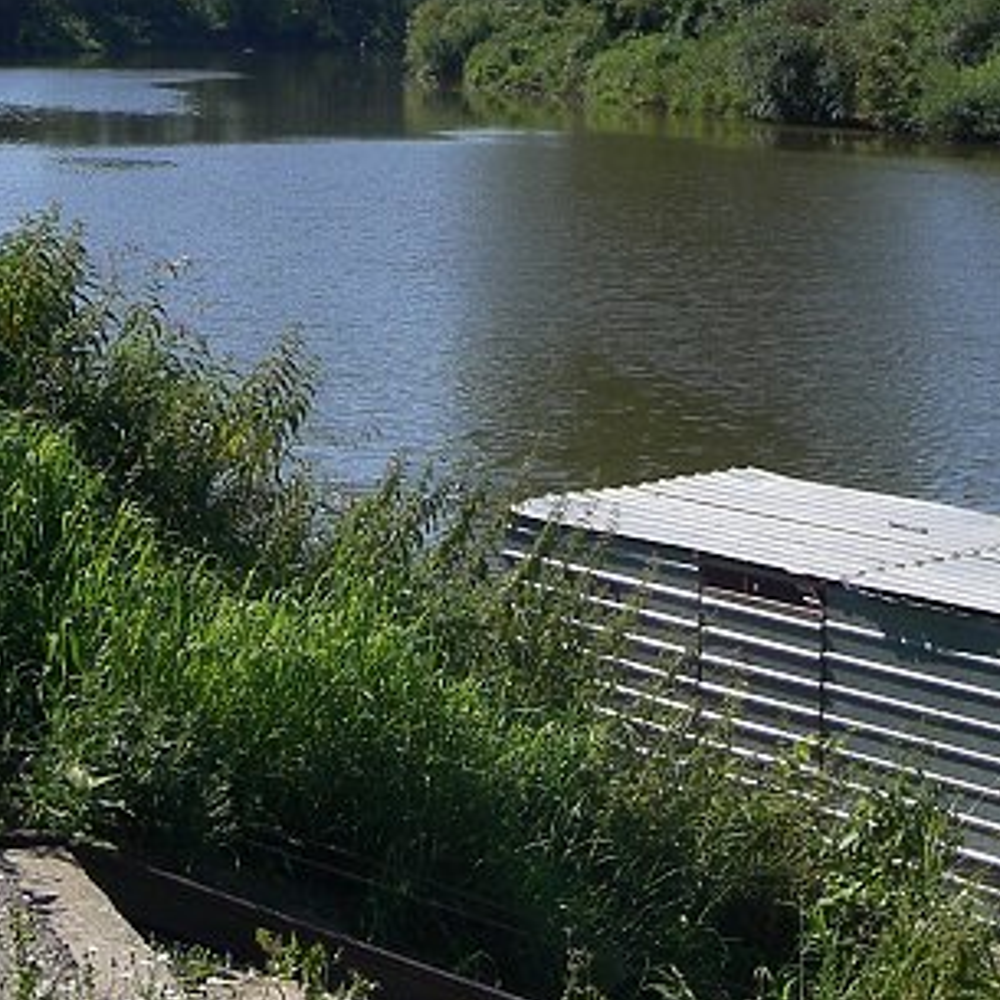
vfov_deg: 19.2
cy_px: 26
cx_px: 282
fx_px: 2876
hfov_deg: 19.6
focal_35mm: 88
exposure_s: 1/640
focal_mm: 6.3
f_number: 4.4
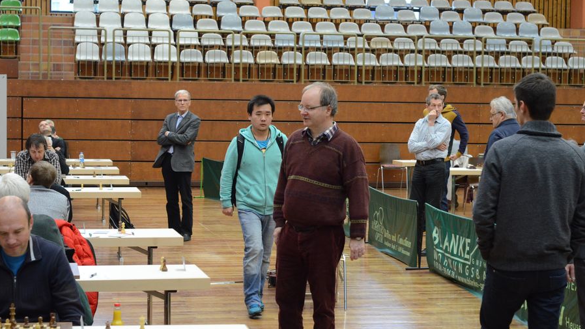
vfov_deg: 15.3
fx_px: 1225
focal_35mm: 79
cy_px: 160
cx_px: 291
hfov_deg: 26.9
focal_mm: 50
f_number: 5
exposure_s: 1/100
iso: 2500
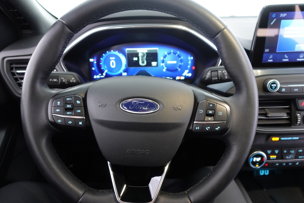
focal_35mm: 24
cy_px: 102
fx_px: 203
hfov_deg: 73.7
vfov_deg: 53.1
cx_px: 152
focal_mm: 9.4
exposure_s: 1/15
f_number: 1.8
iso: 800
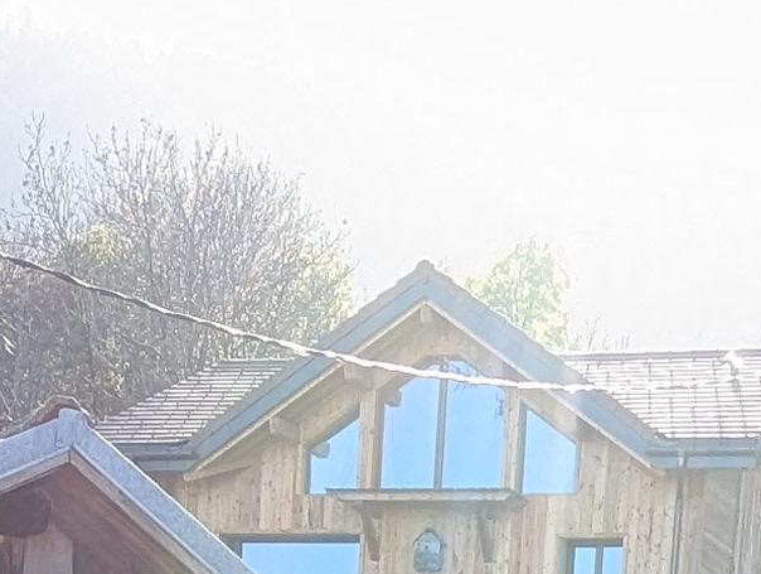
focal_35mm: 108
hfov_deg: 18.2
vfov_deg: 12.0
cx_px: 384
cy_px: 1217
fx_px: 2378
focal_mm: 2.35
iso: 48
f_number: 2.2
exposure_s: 1/204
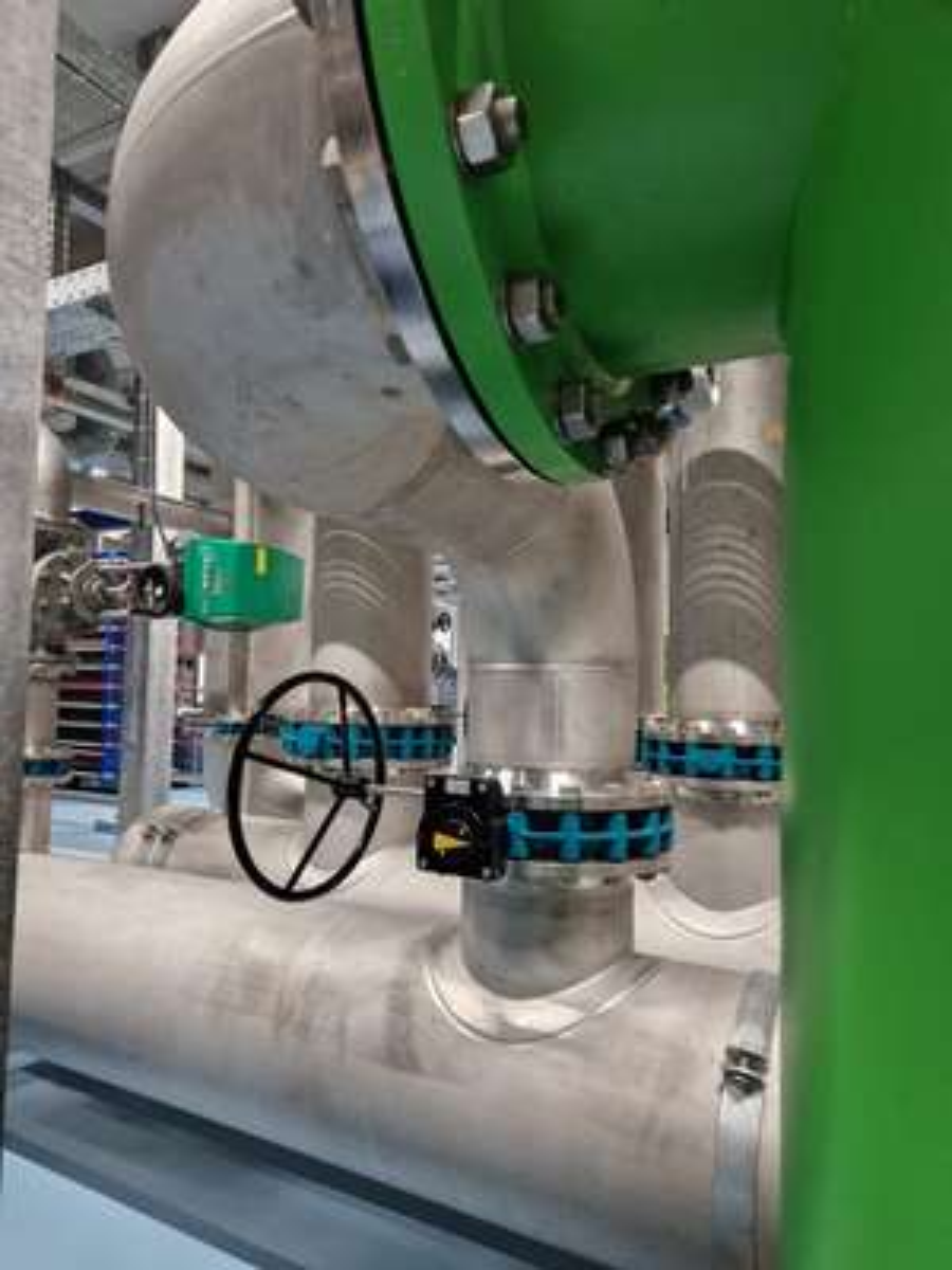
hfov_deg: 58.9
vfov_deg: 73.9
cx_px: 476
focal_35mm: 23
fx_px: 843
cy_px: 635
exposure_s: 1/100
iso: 320
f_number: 1.8
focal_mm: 5.4
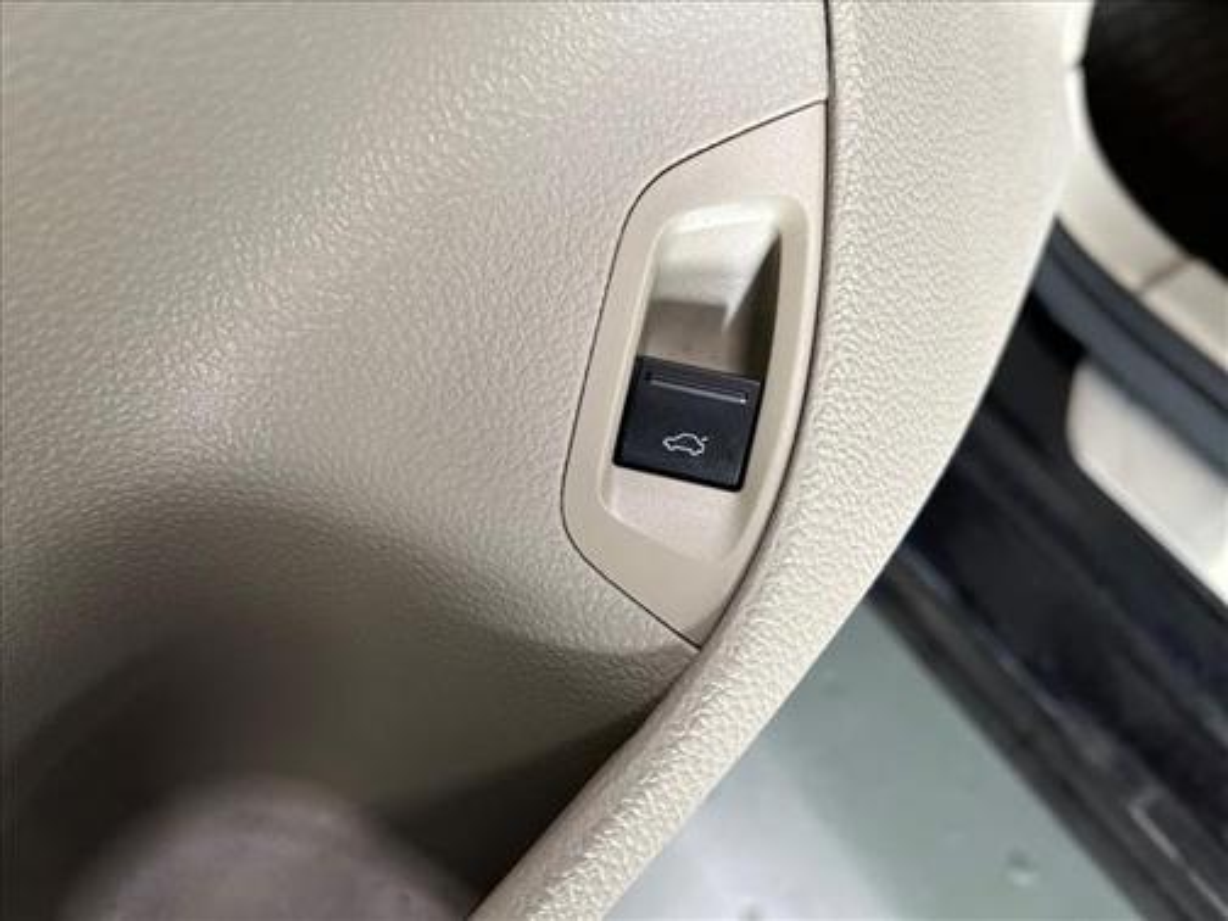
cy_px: 460
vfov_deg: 53.1
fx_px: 922
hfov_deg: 67.3
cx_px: 614
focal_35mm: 26
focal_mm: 5.7
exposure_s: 1/60
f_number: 1.5
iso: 200
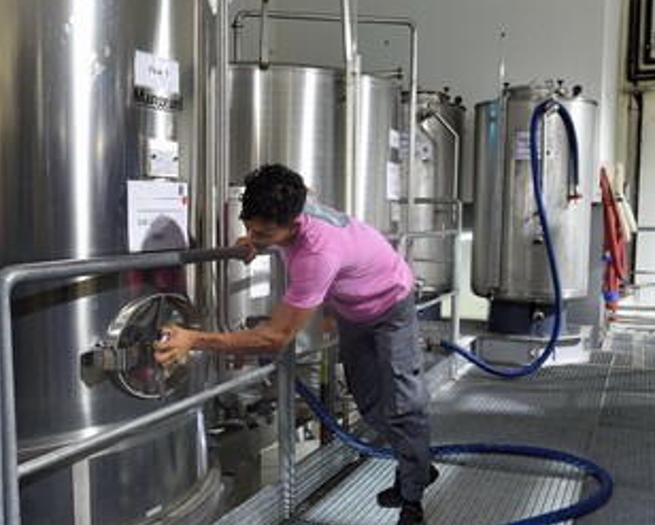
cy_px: 287
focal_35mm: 41
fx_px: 796
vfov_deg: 36.5
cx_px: 278
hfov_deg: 44.6
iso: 1600
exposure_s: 1/30
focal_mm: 32
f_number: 5.6
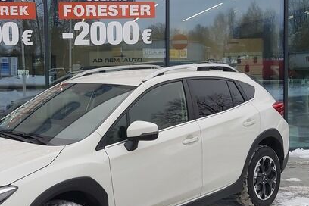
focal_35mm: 53
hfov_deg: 37.0
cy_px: 92
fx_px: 455
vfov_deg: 25.5
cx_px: 96
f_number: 1.7
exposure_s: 1/374
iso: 64
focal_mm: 3.92
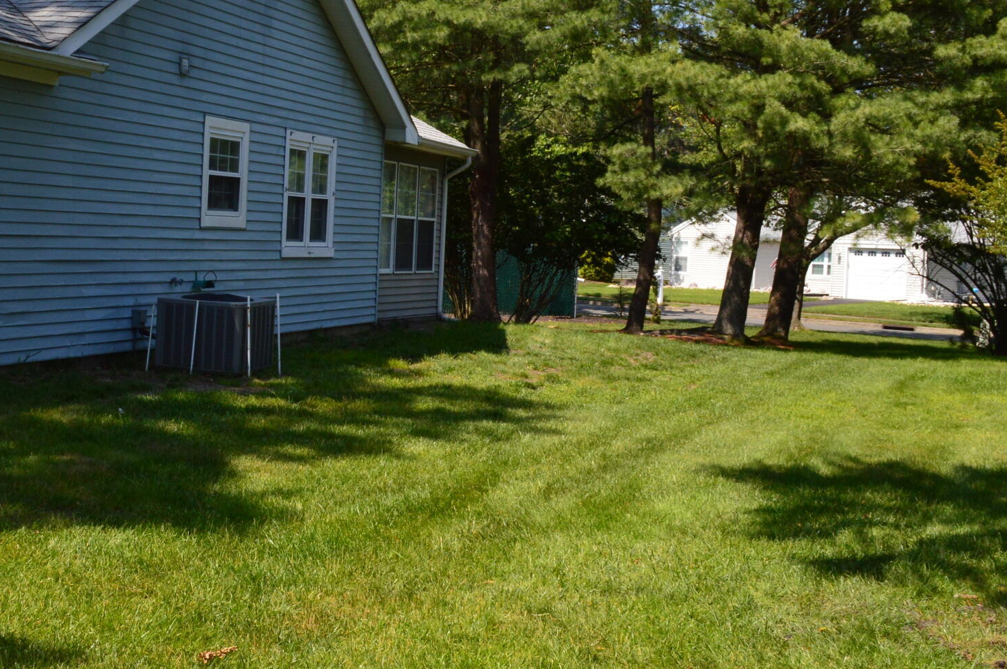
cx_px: 179
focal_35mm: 55
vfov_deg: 24.6
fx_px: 1537
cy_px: 310
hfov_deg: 35.0
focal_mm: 18
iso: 400
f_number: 11
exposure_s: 1/320
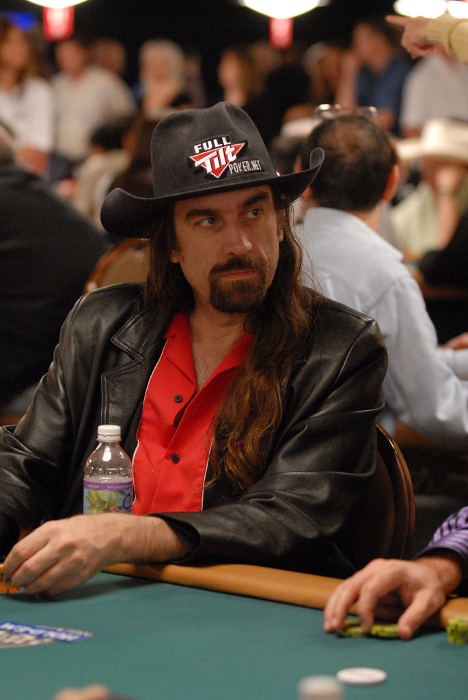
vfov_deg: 17.0
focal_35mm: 120
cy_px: 350
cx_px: 234
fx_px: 2334
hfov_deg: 11.4
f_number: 2.8
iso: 1250
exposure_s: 1/60
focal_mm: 80
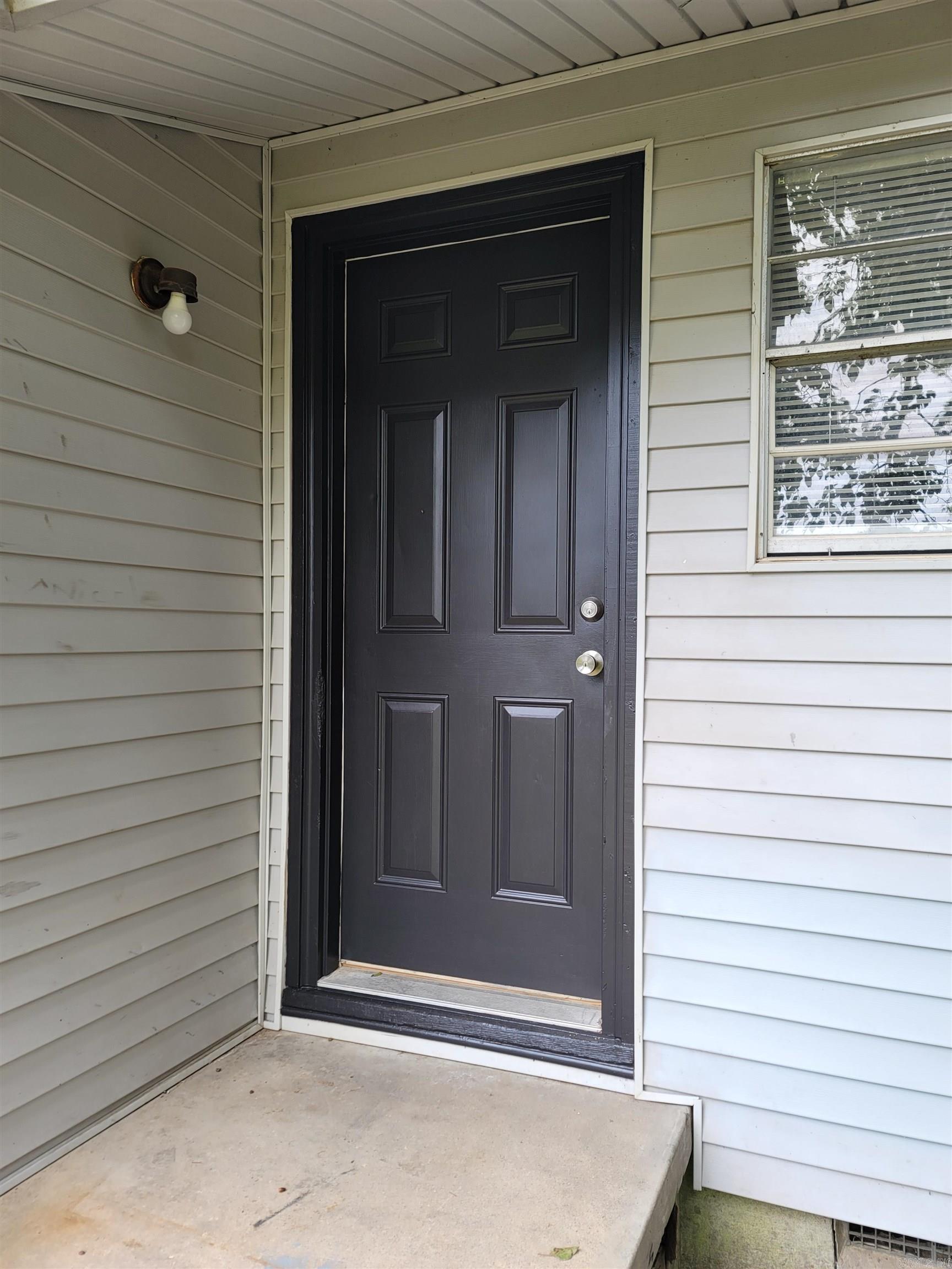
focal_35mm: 25
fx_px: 917
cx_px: 476
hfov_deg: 54.9
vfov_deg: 69.4
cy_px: 634
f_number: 1.8
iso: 25
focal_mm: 7
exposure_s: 1/119
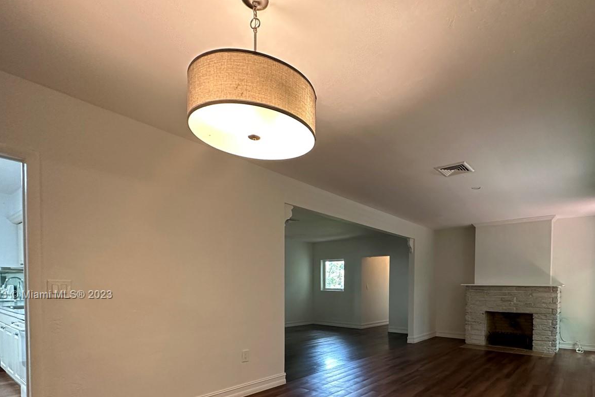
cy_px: 295
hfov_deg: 82.9
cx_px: 358
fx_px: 331
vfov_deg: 58.9
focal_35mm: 20
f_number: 2.2
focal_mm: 2.22
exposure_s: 1/60
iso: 320
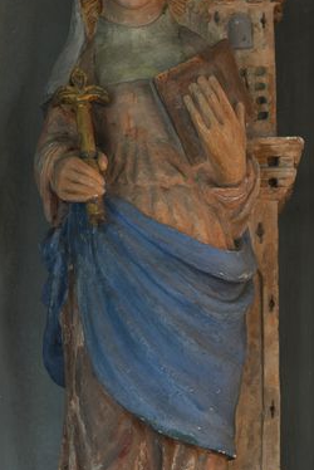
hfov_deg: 8.6
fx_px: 2076
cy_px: 181
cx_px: 150
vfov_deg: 12.9
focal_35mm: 159
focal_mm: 85
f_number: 8
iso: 64
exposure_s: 15
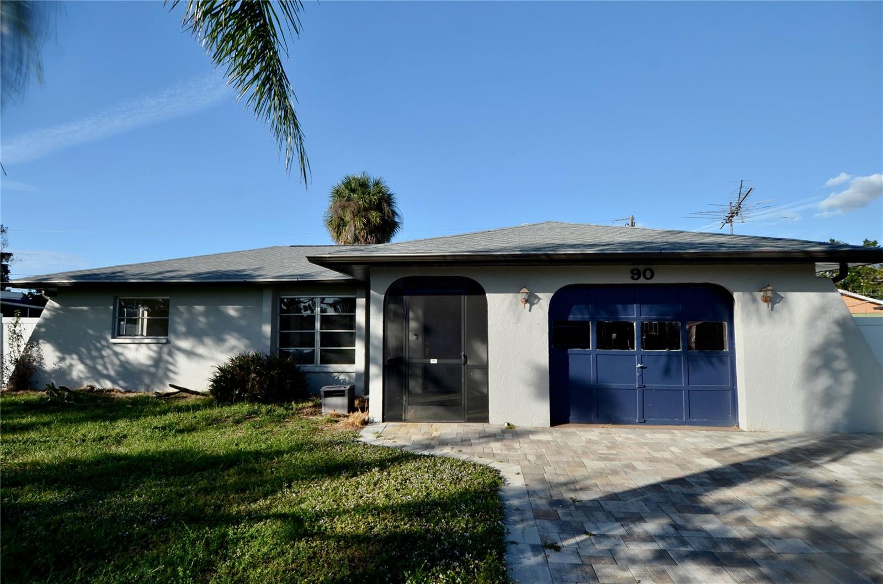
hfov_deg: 53.2
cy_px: 292
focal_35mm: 36
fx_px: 881
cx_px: 442
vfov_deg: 36.7
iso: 140
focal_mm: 24
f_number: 8
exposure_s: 1/250
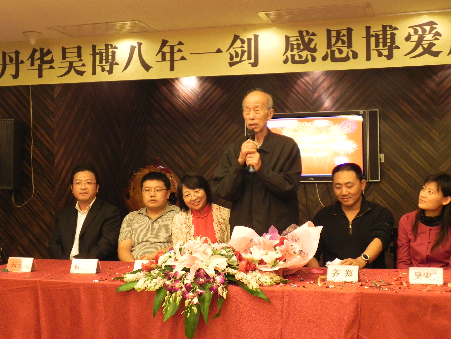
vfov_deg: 28.0
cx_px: 226
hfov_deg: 36.8
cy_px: 170
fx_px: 677
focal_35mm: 52
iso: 400
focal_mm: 9.2
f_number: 3.5
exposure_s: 1/17.5
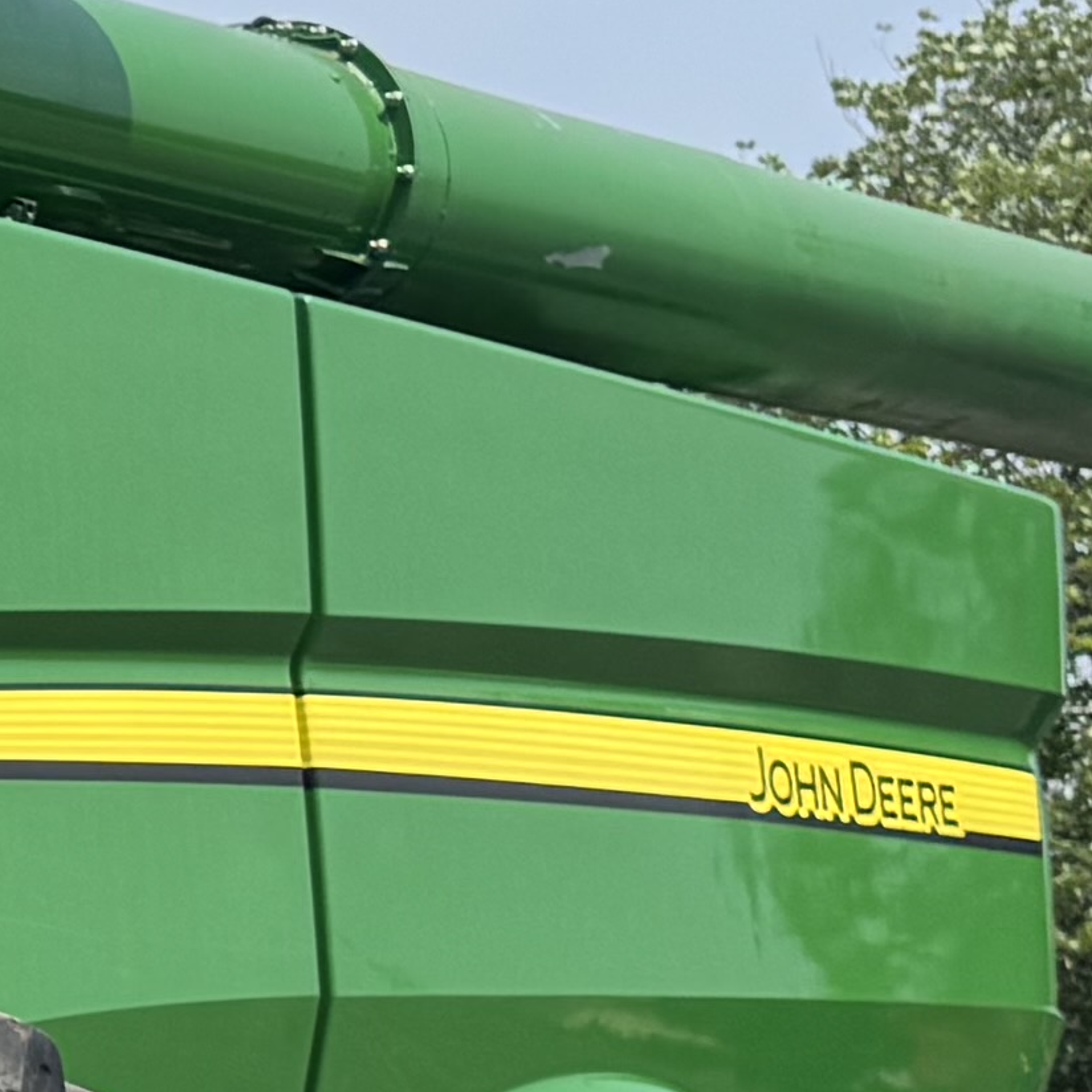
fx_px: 5246
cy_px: 798
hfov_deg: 10.7
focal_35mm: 147
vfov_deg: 11.9
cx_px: -1203
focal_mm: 6.76
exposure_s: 1/3802
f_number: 1.78
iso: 80
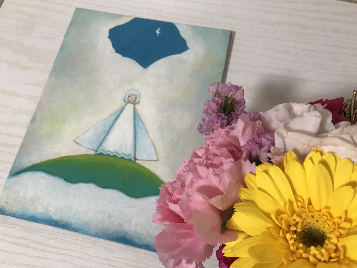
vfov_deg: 49.7
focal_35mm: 28
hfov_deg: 63.4
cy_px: 134
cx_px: 178
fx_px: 289
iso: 40
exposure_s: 1/24
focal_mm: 3.99
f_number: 1.8
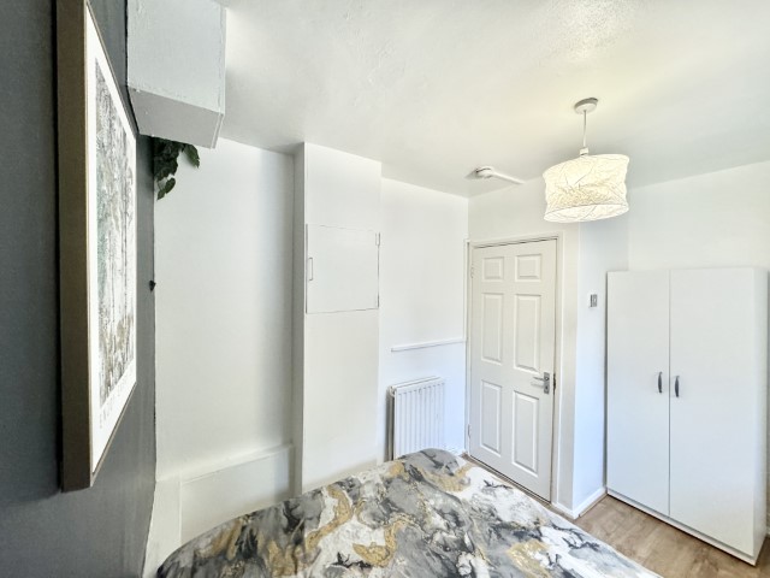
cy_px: 289
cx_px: 385
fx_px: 311
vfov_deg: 85.7
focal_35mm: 14
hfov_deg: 102.1
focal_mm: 2.22
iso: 320
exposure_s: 1/99
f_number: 2.2
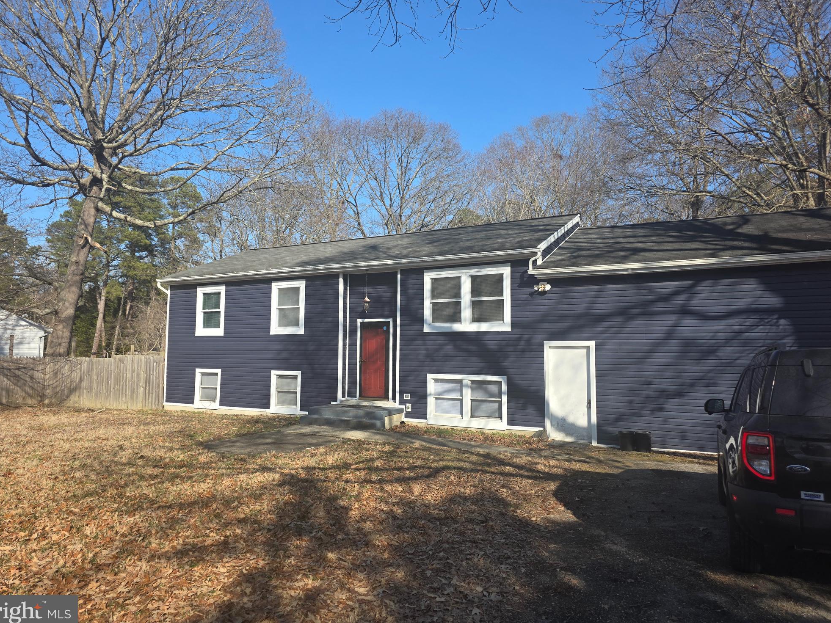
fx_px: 576
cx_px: 406
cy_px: 305
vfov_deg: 56.8
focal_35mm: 24
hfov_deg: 71.6
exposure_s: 1/3390
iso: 80
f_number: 1.7
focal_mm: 6.3
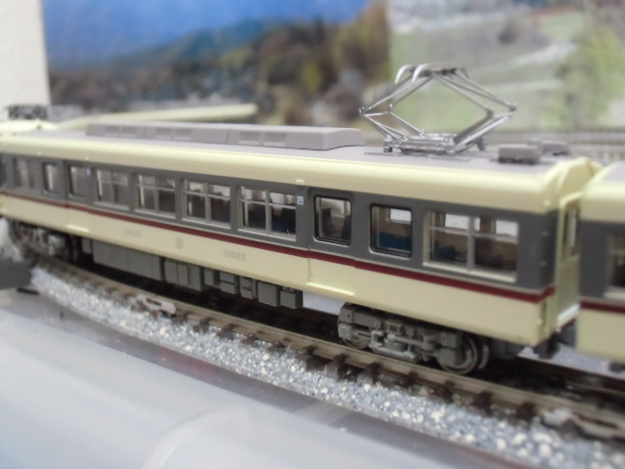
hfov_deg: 49.0
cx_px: 312
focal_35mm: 38
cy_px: 234
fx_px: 686
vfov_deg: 37.7
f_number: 3.9
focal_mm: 6.67
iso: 800
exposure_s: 1/15
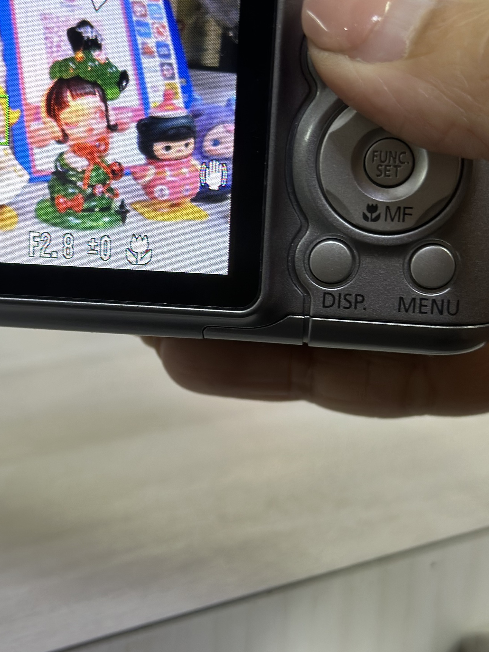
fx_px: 1261
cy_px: 297
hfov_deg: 21.9
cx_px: 163
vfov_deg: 28.9
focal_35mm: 67
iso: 100
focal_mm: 6.86
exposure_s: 1/50
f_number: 1.78
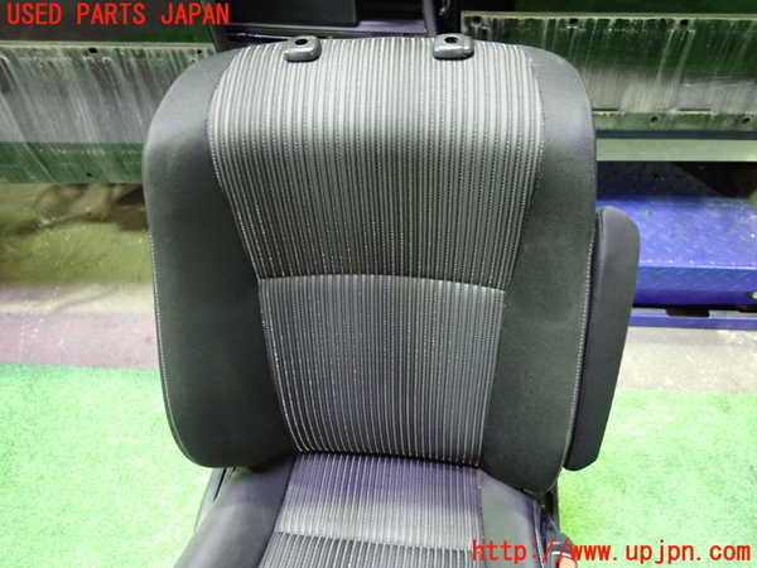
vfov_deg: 54.9
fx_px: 547
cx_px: 378
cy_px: 284
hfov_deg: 69.4
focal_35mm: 25
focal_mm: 4.5
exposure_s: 1/10
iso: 800
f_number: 2
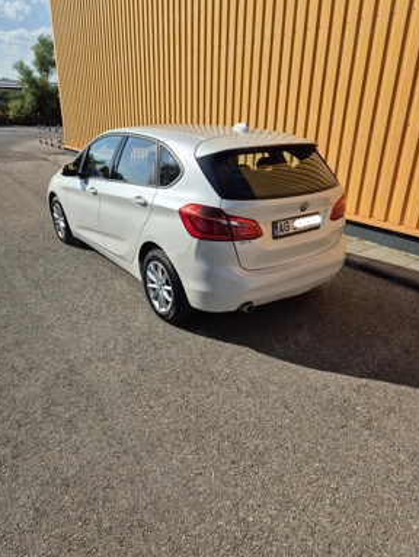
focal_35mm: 24
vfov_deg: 71.5
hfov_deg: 56.9
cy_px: 278
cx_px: 211
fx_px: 387
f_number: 1.8
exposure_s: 1/2500
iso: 25
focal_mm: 5.4
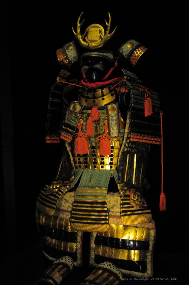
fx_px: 592
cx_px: 94
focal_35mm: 75
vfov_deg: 27.0
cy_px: 142
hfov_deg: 18.1
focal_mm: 50
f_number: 2.5
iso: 800
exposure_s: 1/320
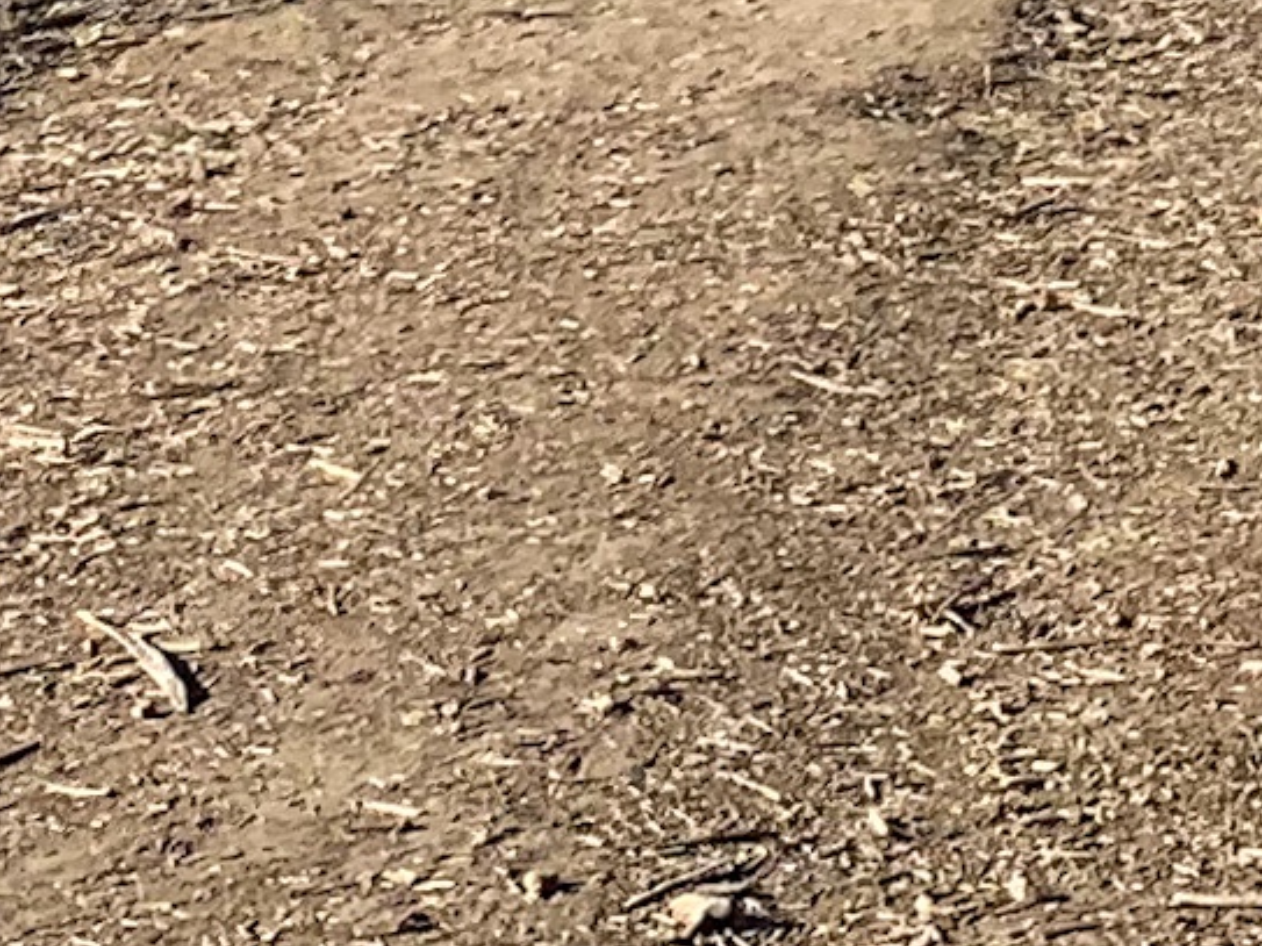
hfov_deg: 9.6
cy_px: -1386
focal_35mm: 190
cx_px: 2626
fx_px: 6925
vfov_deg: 7.3
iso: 25
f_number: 1.8
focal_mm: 4.25
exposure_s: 1/3400
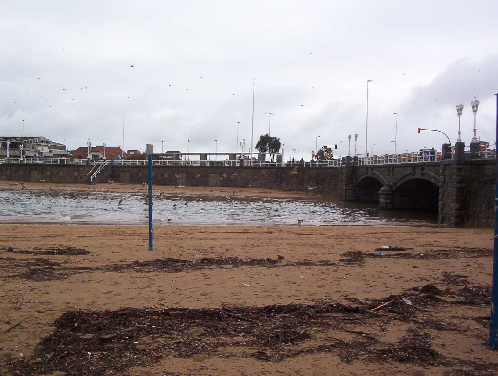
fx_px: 562
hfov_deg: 47.8
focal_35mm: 39
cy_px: 188
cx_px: 249
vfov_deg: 37.0
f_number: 4.5
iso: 100
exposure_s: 1/71.8
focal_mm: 6
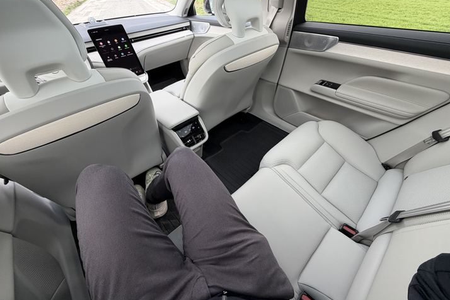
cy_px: 136
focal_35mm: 15
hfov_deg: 100.4
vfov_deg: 77.1
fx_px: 187
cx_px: 227
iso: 80
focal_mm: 2.22
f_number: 2.2
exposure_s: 1/65
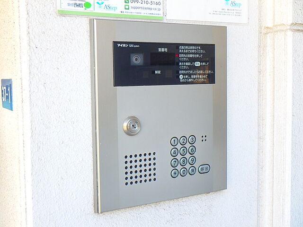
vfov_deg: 34.3
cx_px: 152
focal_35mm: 42
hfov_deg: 44.8
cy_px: 114
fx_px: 368
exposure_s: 1/50
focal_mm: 7.5
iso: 200
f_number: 5.2
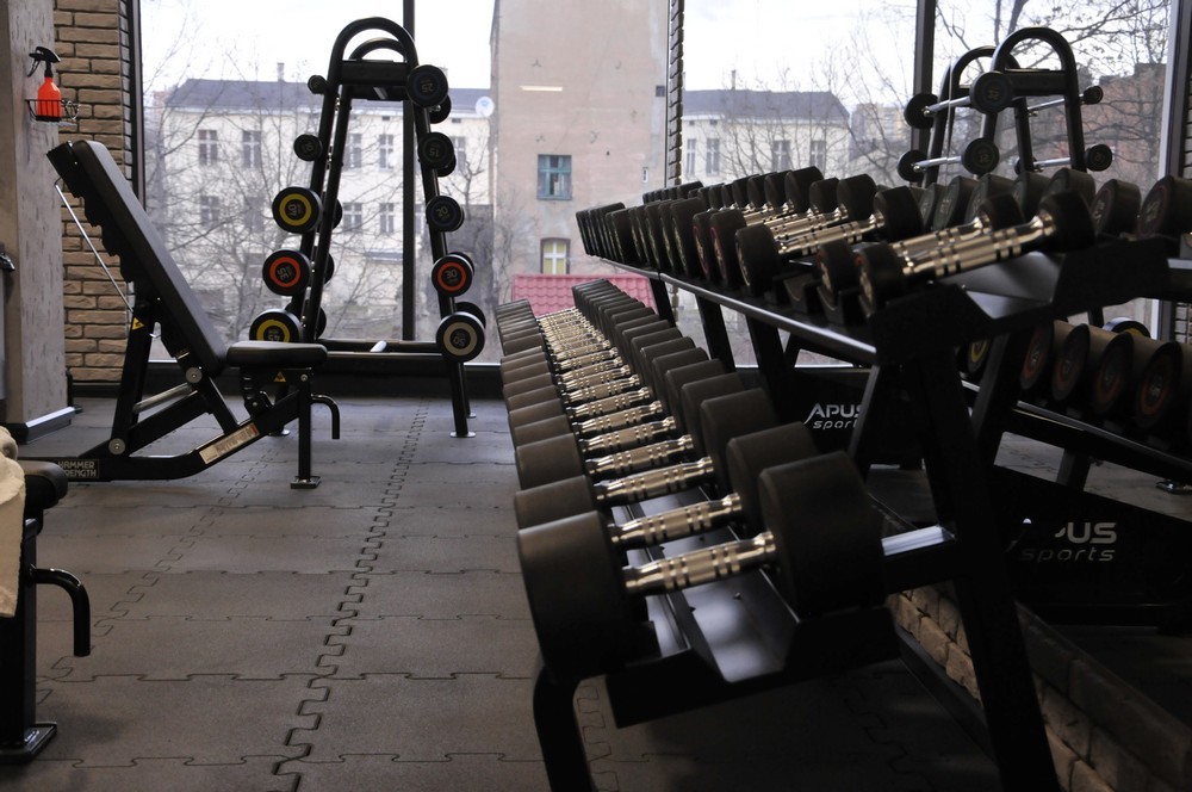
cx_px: 596
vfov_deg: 25.7
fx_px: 1736
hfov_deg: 37.9
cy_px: 396
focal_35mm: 52
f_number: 5
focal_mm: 35
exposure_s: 1/80
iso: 1000
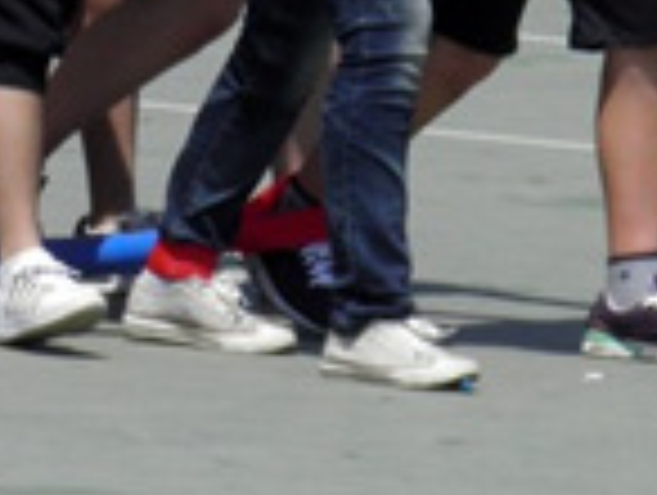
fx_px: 23916
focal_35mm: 1258
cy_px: -400
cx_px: -140
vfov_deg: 1.2
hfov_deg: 1.6
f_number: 6
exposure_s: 1/400
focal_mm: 51.5
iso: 50
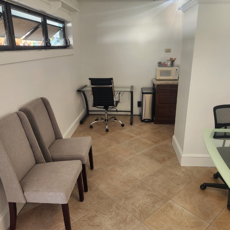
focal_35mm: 28
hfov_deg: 57.2
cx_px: 123
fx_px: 210
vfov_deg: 57.3
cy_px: 111
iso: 80
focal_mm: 5.4
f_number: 1.8
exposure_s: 1/120
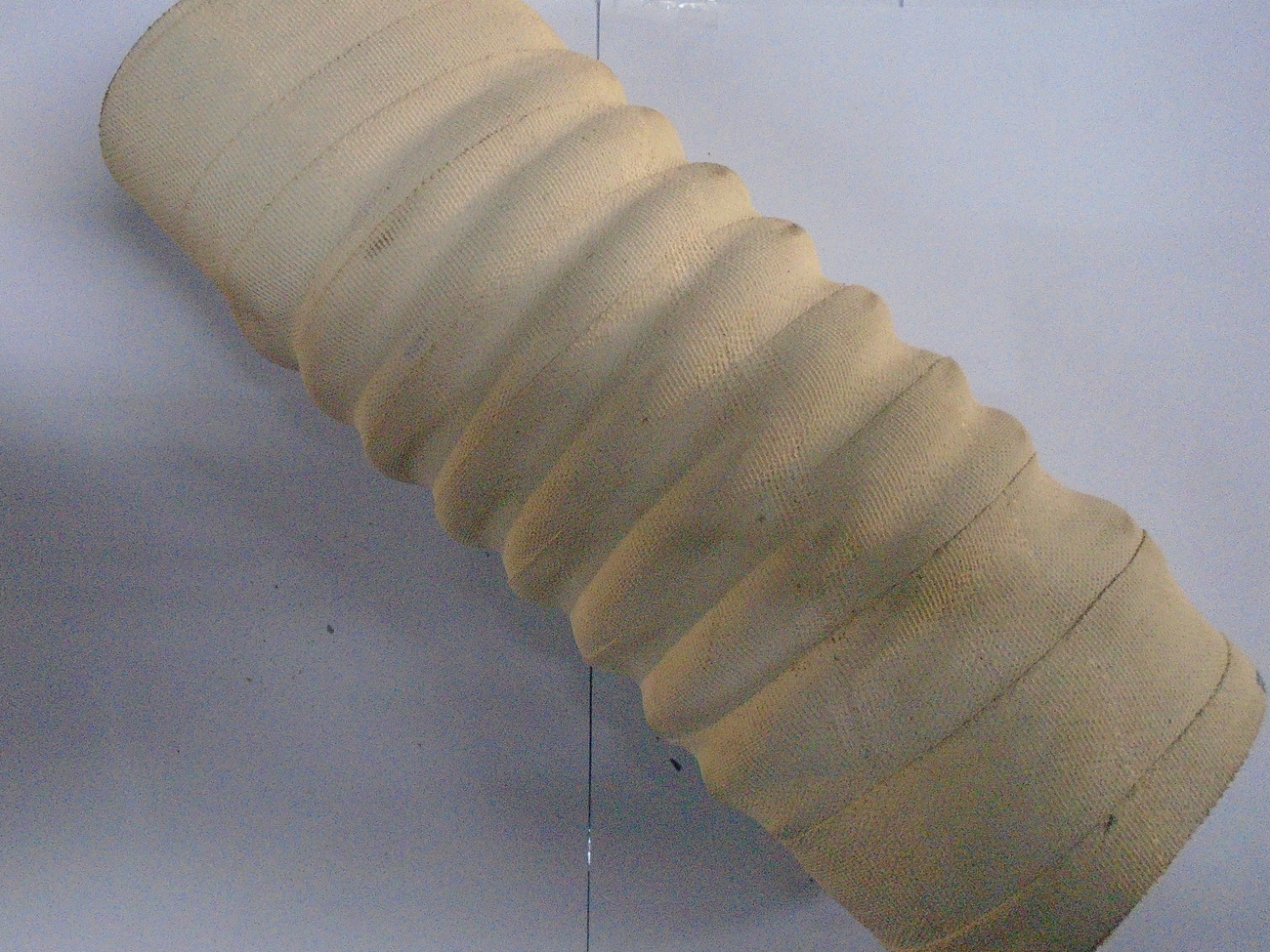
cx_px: 545
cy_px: 467
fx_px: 1174
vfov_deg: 44.2
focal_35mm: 32
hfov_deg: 56.6
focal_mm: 4.6
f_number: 3.2
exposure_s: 1/125
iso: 800
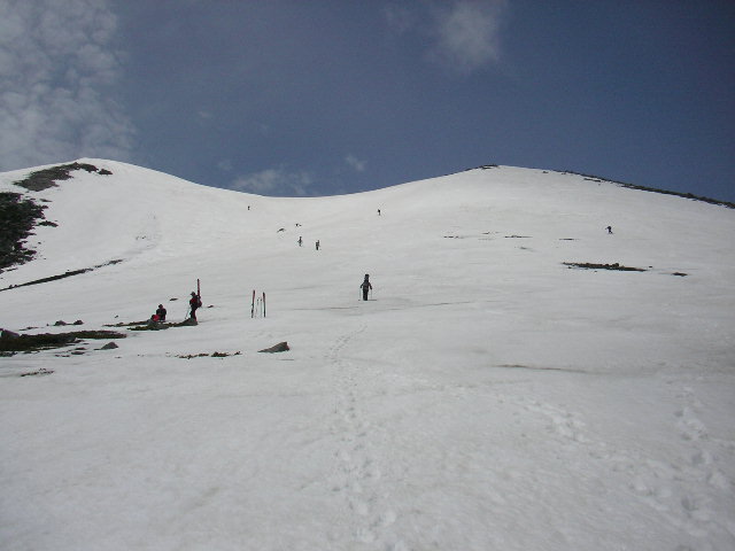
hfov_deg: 50.1
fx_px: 786
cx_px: 368
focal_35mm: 37
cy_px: 276
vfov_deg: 38.7
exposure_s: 1/2000
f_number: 6.9
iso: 64
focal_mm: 5.7
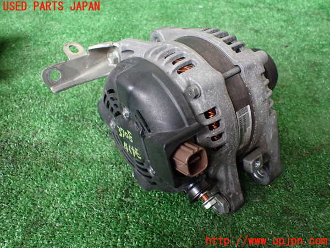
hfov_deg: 60.0
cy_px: 124
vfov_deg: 46.8
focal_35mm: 30
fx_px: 286
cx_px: 165
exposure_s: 1/125
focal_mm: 5.4
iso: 500
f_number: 2.3
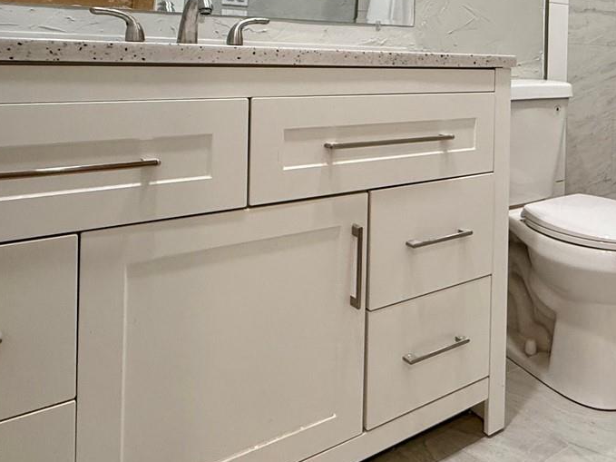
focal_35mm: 33
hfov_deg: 51.8
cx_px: 495
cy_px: 67
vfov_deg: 40.4
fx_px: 587
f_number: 2.2
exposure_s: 1/120
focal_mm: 2.22
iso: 250
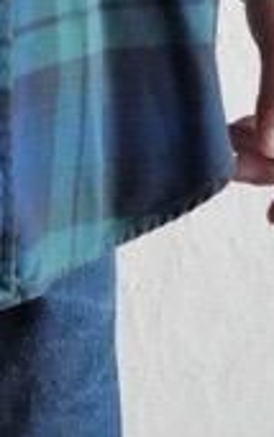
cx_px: -266
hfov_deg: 2.9
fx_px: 5312
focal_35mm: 445
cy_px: -410
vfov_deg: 4.7
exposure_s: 1/100
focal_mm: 42
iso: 1600
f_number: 3.9
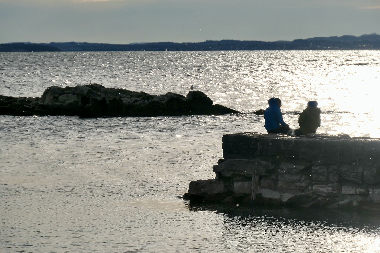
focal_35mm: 190
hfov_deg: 10.8
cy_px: 126
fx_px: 2005
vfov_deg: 7.2
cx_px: 190
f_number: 8
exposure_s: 1/2000
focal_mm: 69.7
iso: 200
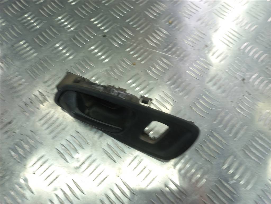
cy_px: 102
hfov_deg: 69.4
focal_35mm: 25
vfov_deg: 54.9
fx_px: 196
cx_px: 136
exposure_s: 1/50
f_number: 1.8
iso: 40
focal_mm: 4.6
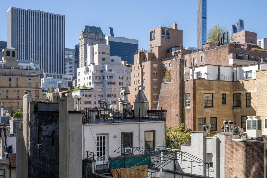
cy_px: 78
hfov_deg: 42.7
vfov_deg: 29.8
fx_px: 334
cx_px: 188
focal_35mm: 45
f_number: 10
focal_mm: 31
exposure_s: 1/320
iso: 160
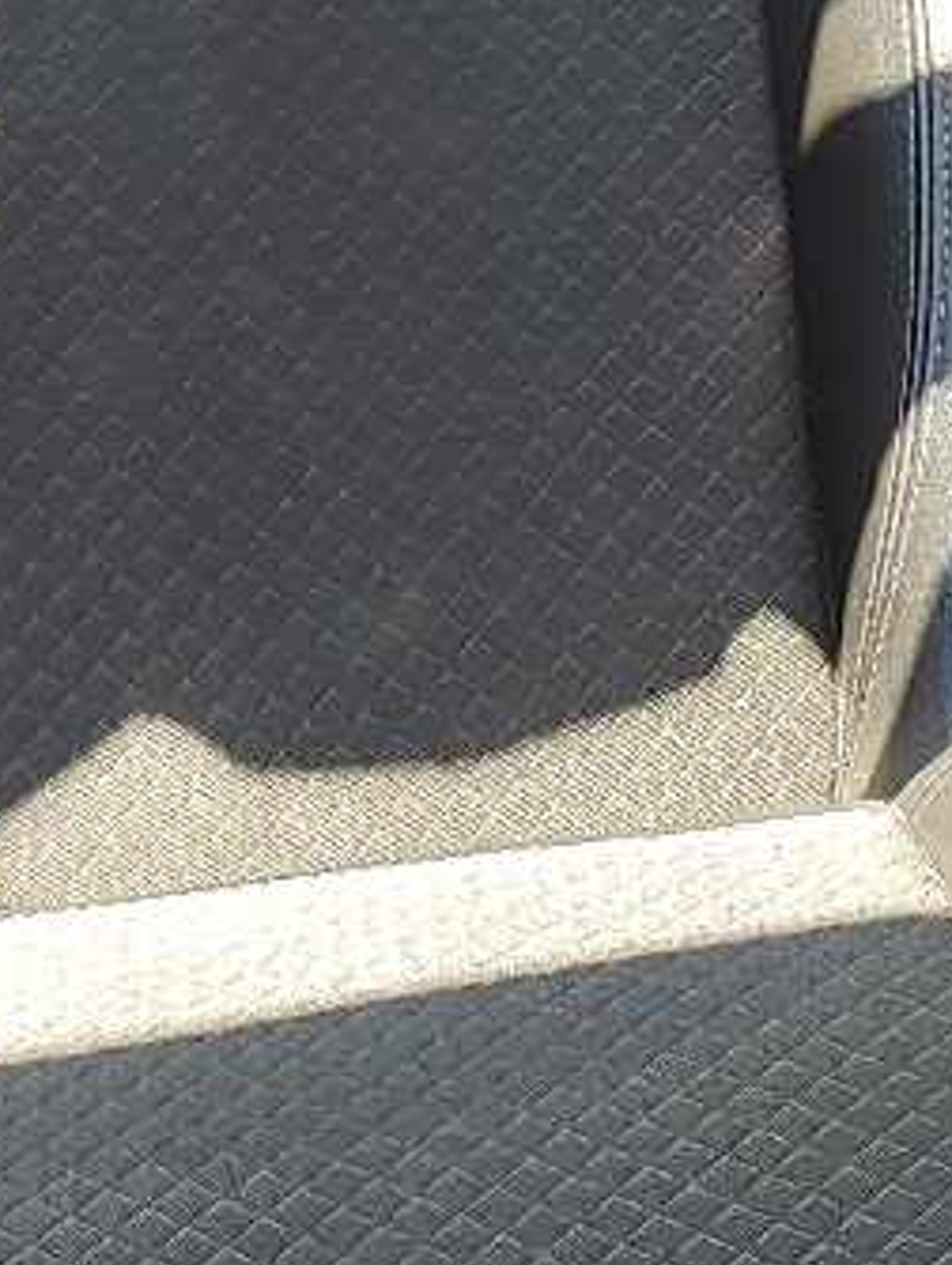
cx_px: 793
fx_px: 4538
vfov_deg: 15.1
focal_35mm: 124
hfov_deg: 11.9
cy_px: -404
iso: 50
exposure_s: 1/196
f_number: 1.5
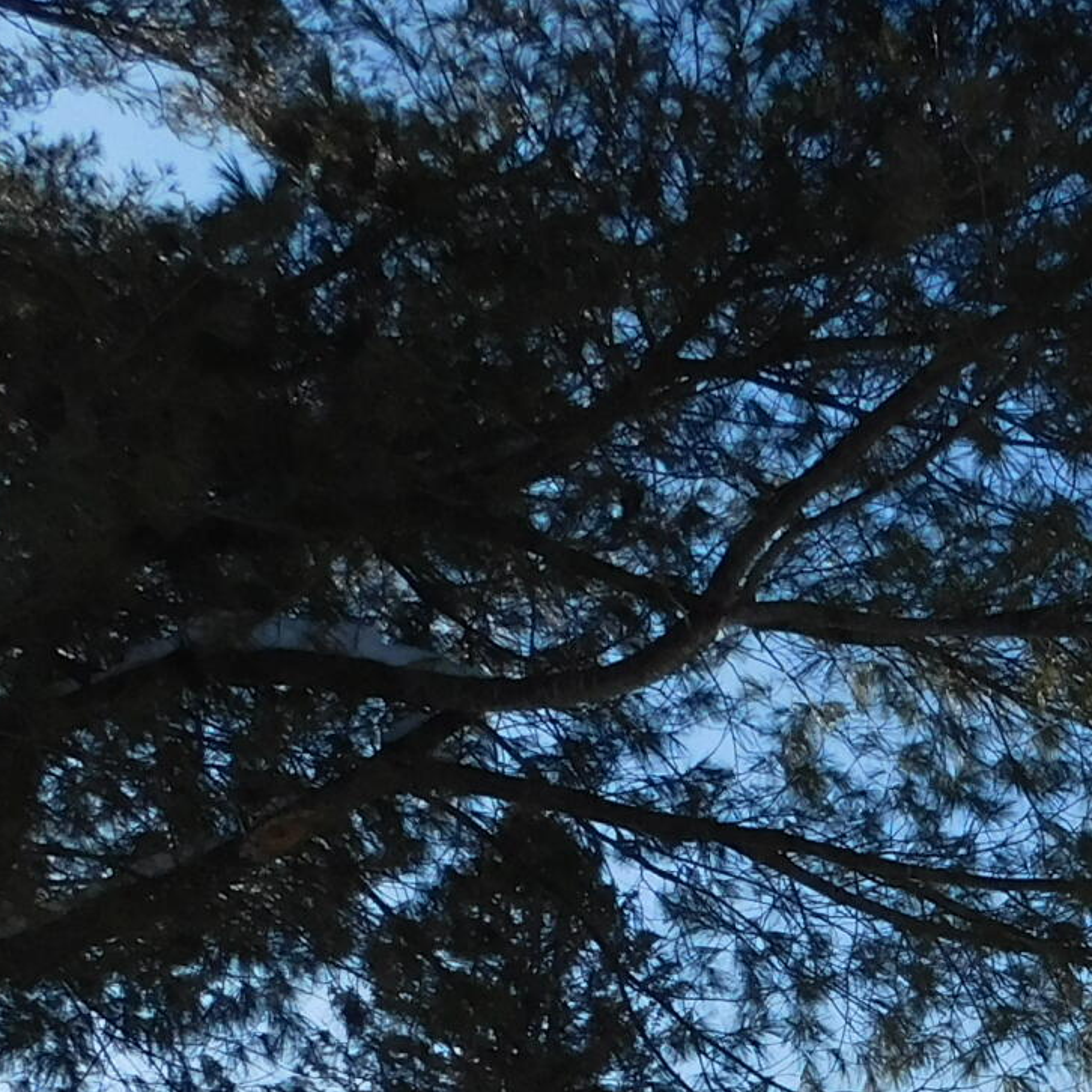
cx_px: 1448
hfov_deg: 19.0
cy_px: 1584
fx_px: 2998
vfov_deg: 18.5
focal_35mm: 84
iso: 125
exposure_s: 1/640
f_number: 6
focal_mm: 4
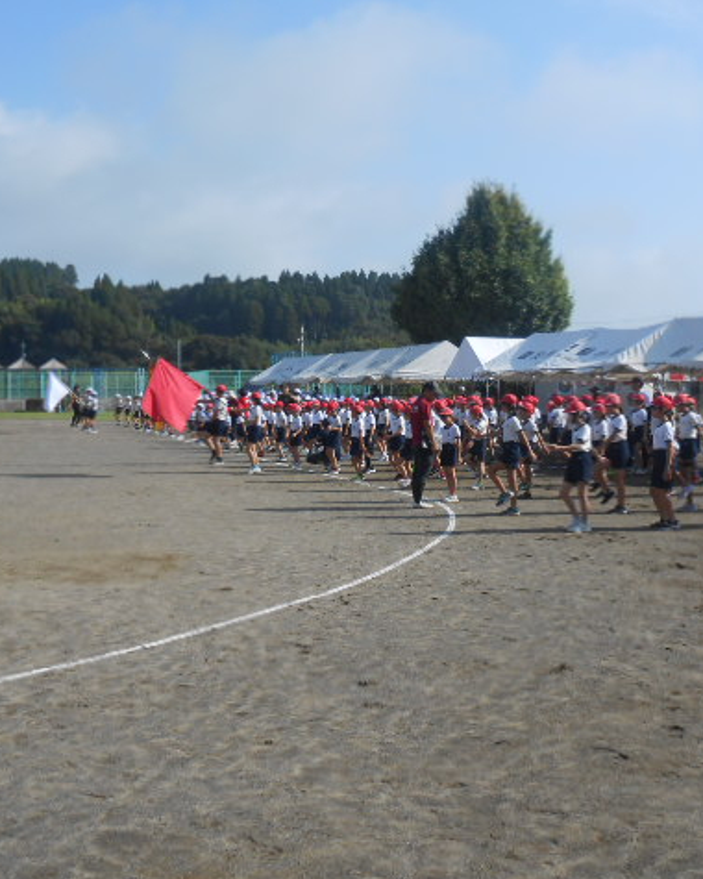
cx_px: 401
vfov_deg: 37.3
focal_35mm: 50
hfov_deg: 30.2
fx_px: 1300
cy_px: 442
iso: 80
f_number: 4.2
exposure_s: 1/640
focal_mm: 6.8
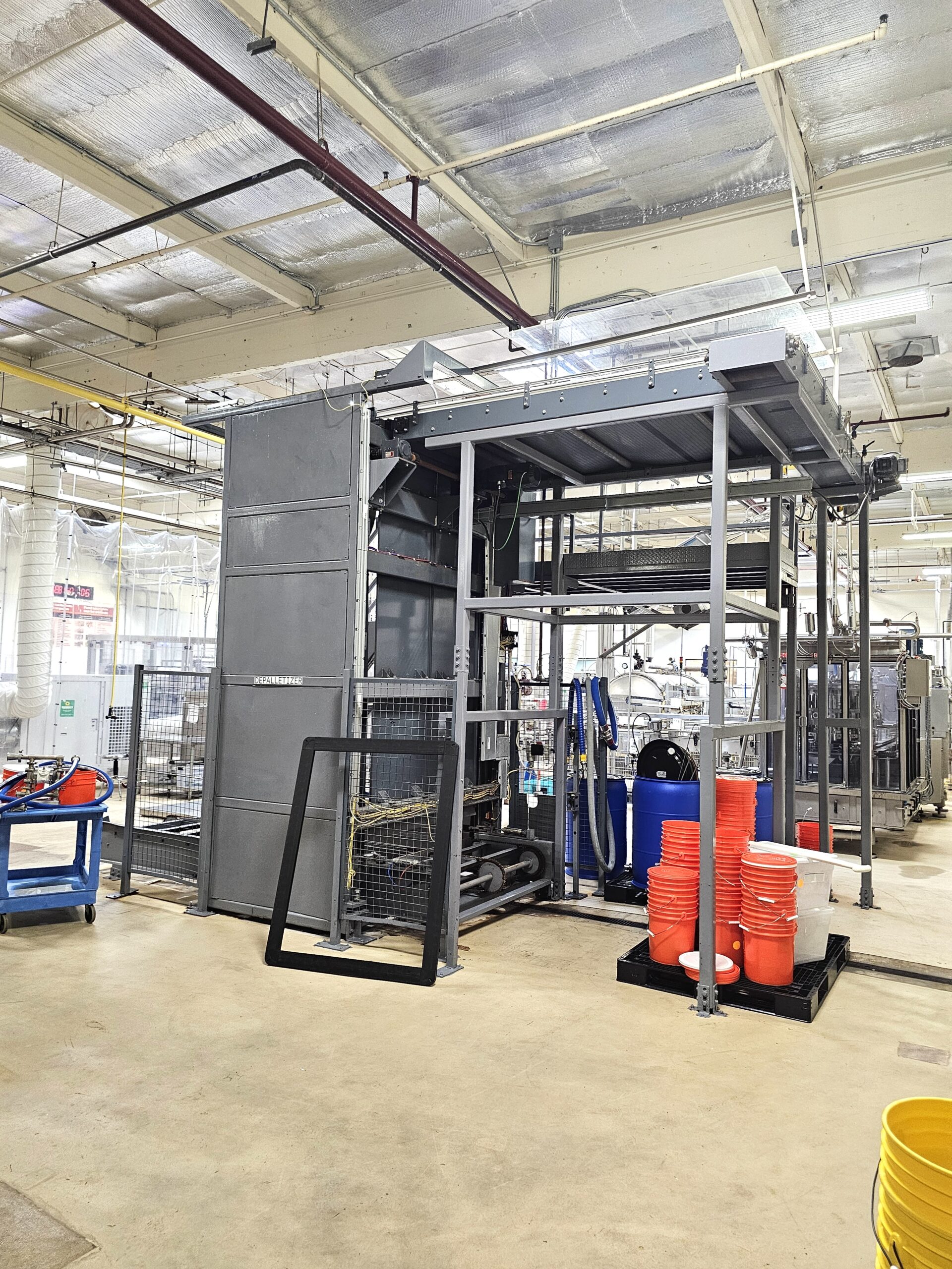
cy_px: 634
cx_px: 476
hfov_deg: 58.9
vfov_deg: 73.9
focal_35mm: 23
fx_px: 843
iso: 500
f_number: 1.7
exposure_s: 1/120
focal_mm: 6.3
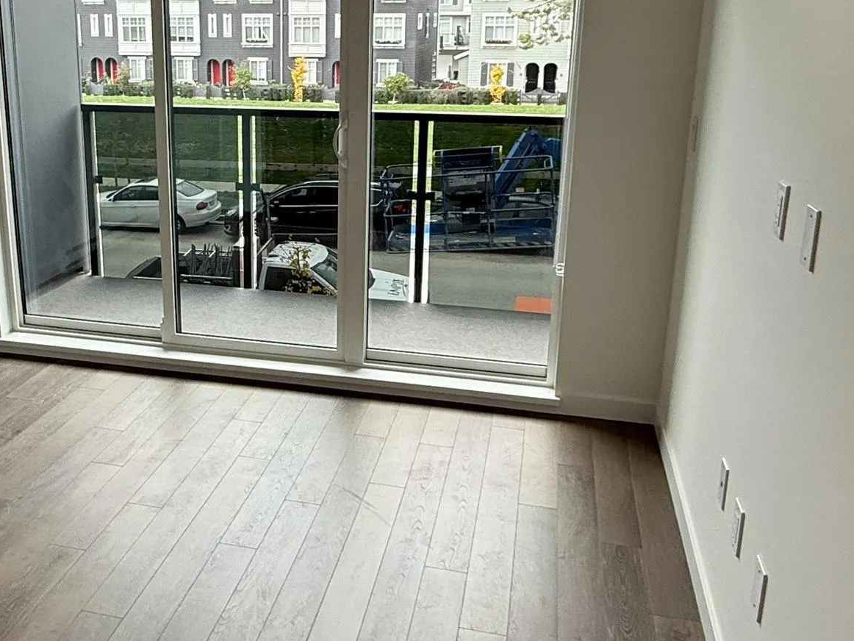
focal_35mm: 37
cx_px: 297
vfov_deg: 38.5
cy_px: 243
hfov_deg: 49.4
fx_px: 913
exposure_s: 1/120
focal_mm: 2.22
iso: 80
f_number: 2.2
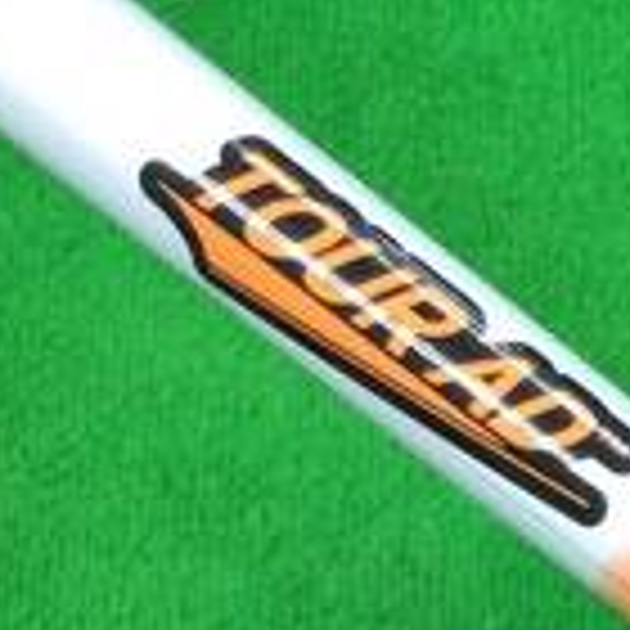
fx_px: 2574
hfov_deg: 12.2
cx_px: 1310
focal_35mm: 125
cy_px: 1076
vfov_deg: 12.9
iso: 100
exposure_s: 1/30
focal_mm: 3.3
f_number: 2.4
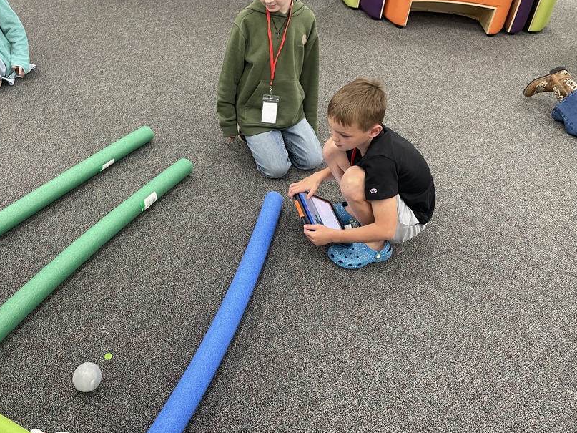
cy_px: 200
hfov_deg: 54.8
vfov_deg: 42.9
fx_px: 550
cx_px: 219
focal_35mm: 33
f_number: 1.6
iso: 125
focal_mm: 4.2
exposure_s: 1/60
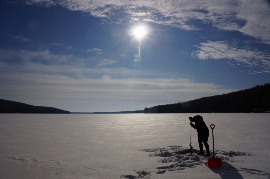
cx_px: 135
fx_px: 202
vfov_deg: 47.9
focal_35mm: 27
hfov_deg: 67.4
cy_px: 90
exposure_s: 1/500
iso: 100
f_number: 13
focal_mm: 18
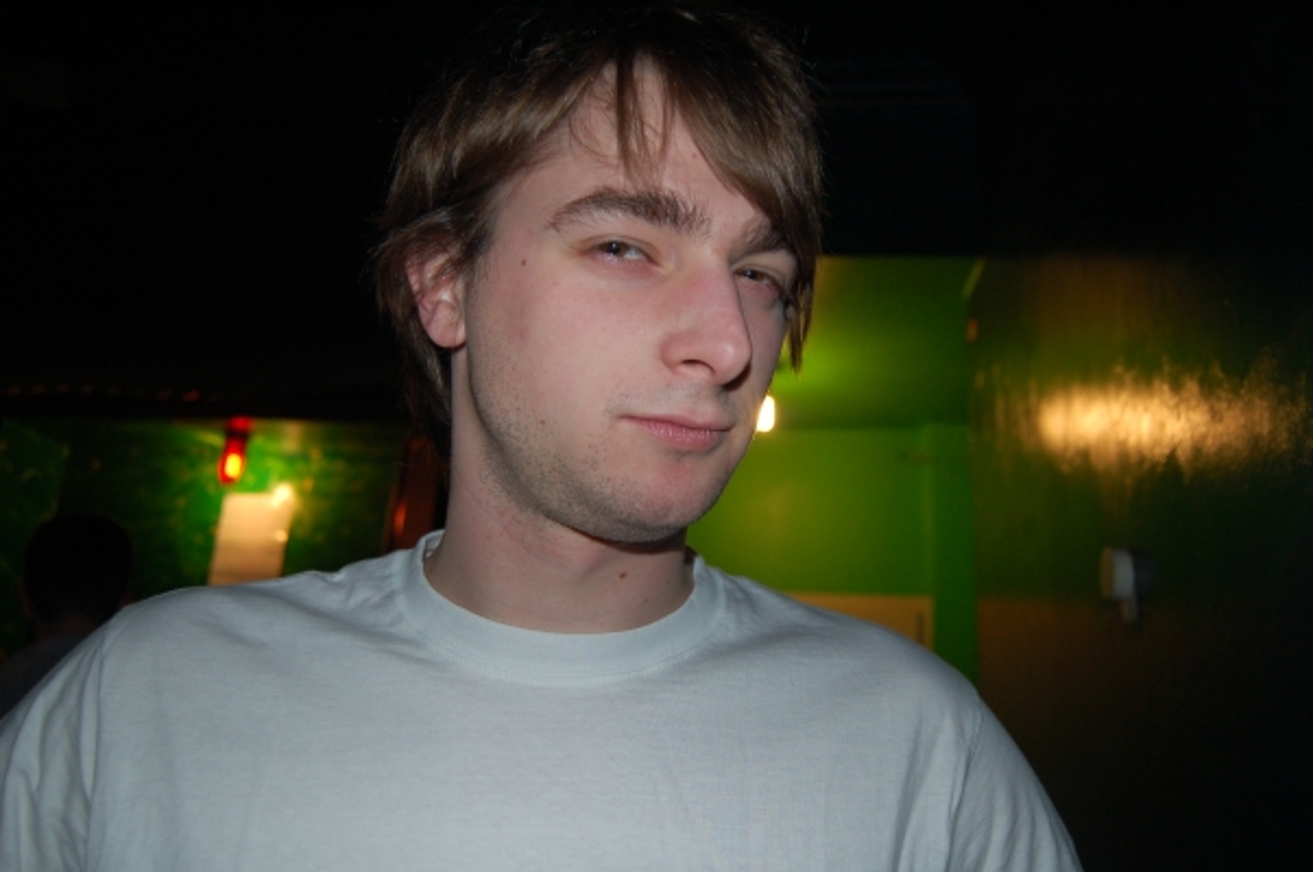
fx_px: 1093
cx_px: 656
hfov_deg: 62.0
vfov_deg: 43.5
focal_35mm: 30
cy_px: 436
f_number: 3.8
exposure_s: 1/60
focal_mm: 20
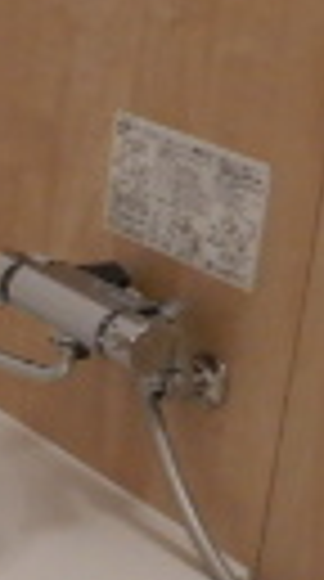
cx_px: -450
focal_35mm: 130
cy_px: 576
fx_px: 1997
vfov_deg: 16.2
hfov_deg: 8.5
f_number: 2.8
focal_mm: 4.3
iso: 250
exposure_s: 1/30
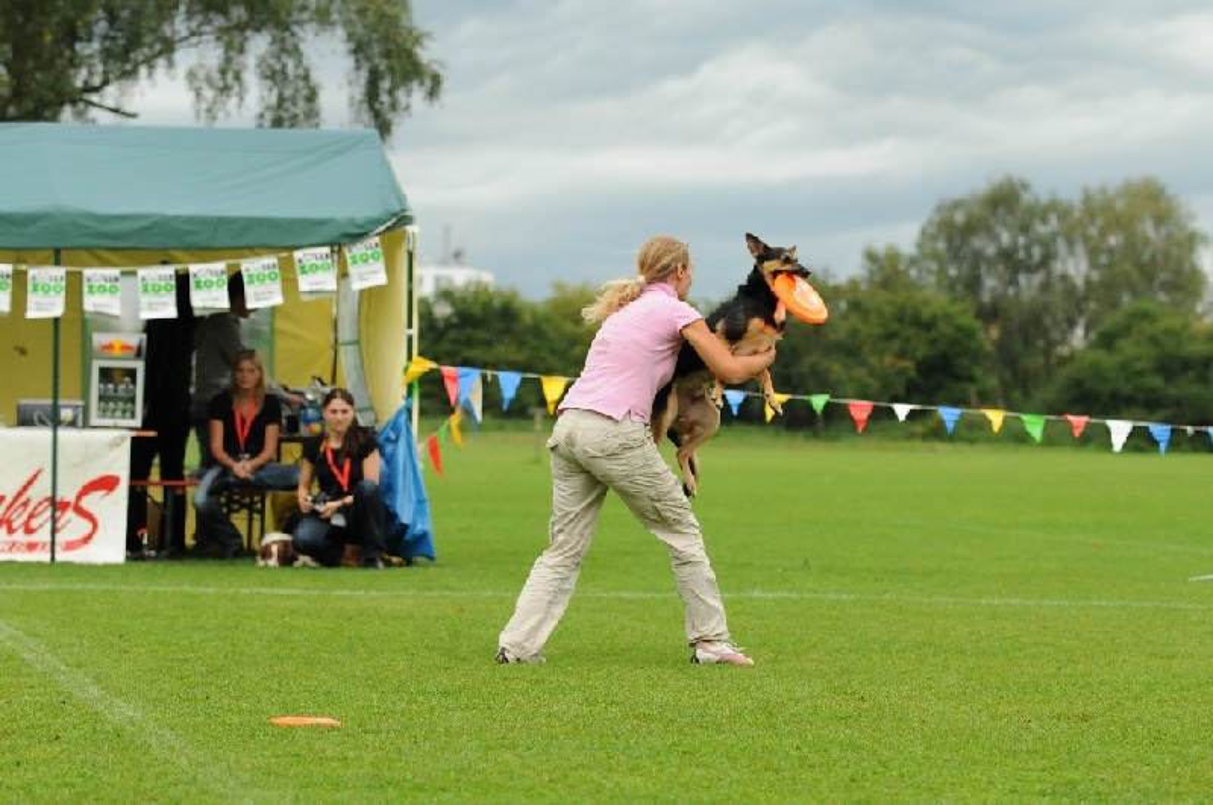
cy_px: 402
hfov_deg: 15.9
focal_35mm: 129
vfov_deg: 10.6
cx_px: 606
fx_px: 4340
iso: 800
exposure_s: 1/2500
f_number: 3.2
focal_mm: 86
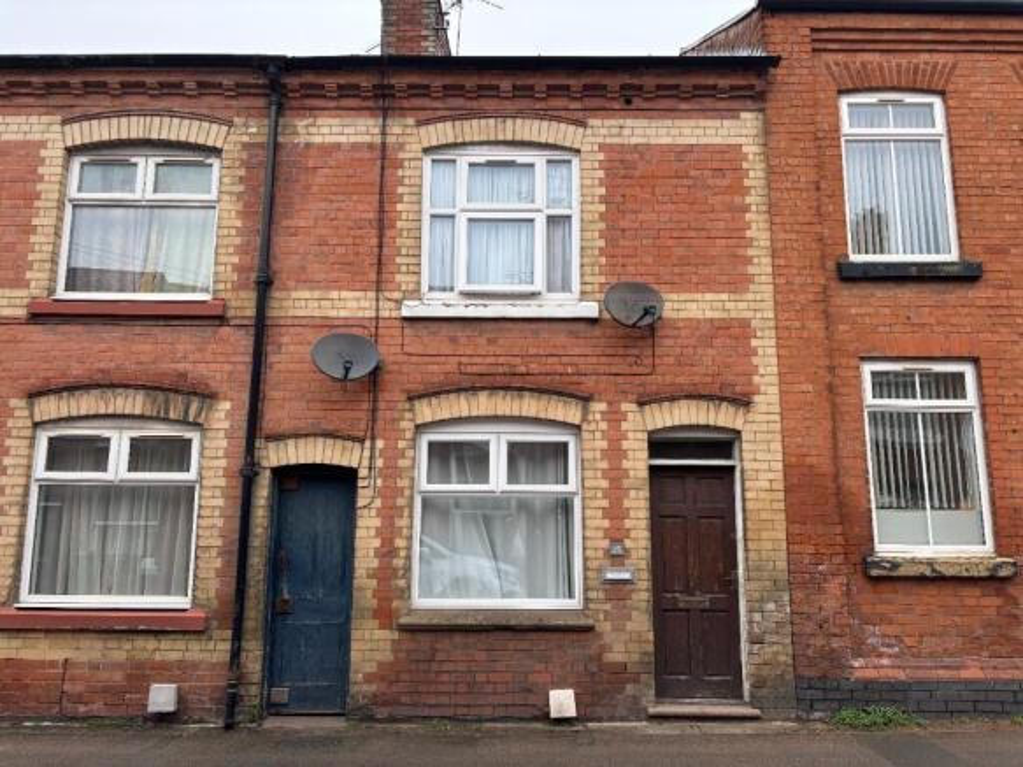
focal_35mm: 26
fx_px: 768
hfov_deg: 67.3
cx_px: 512
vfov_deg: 53.0
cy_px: 384
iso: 40
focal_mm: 5.96
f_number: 1.6
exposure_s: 1/169
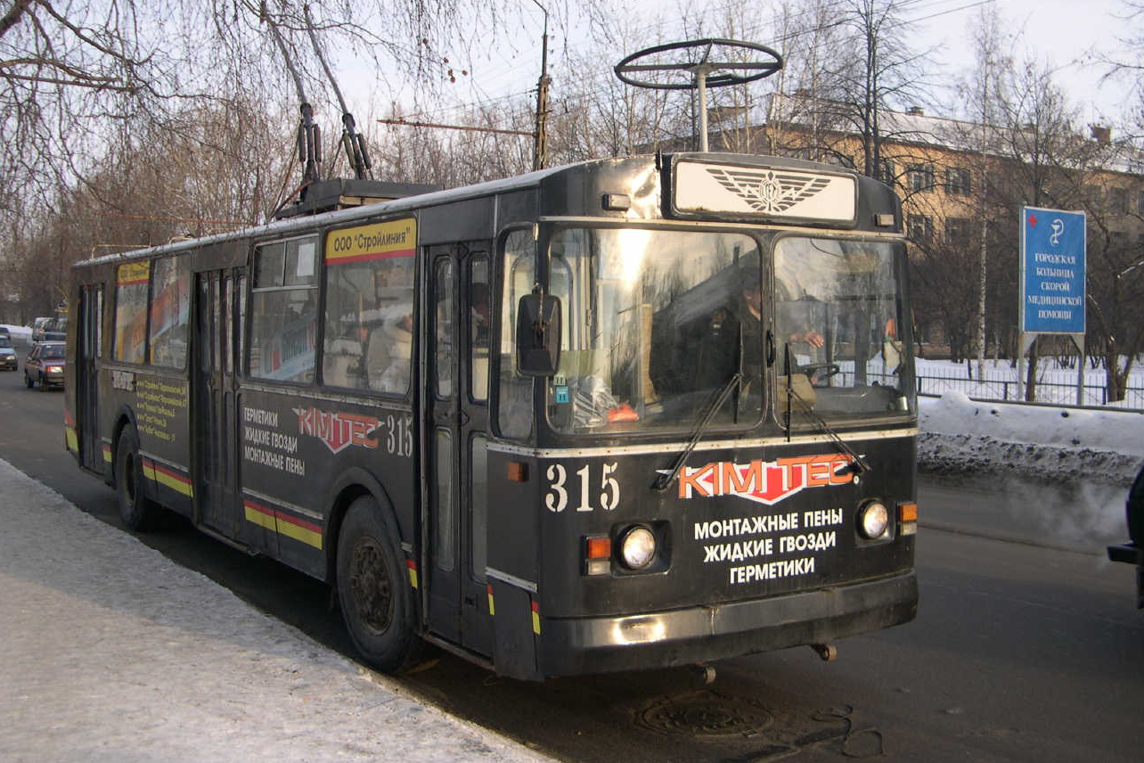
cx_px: 576
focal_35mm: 40
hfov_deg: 48.5
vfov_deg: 33.4
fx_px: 1271
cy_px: 336
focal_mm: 8
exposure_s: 1/432
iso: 100
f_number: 2.8
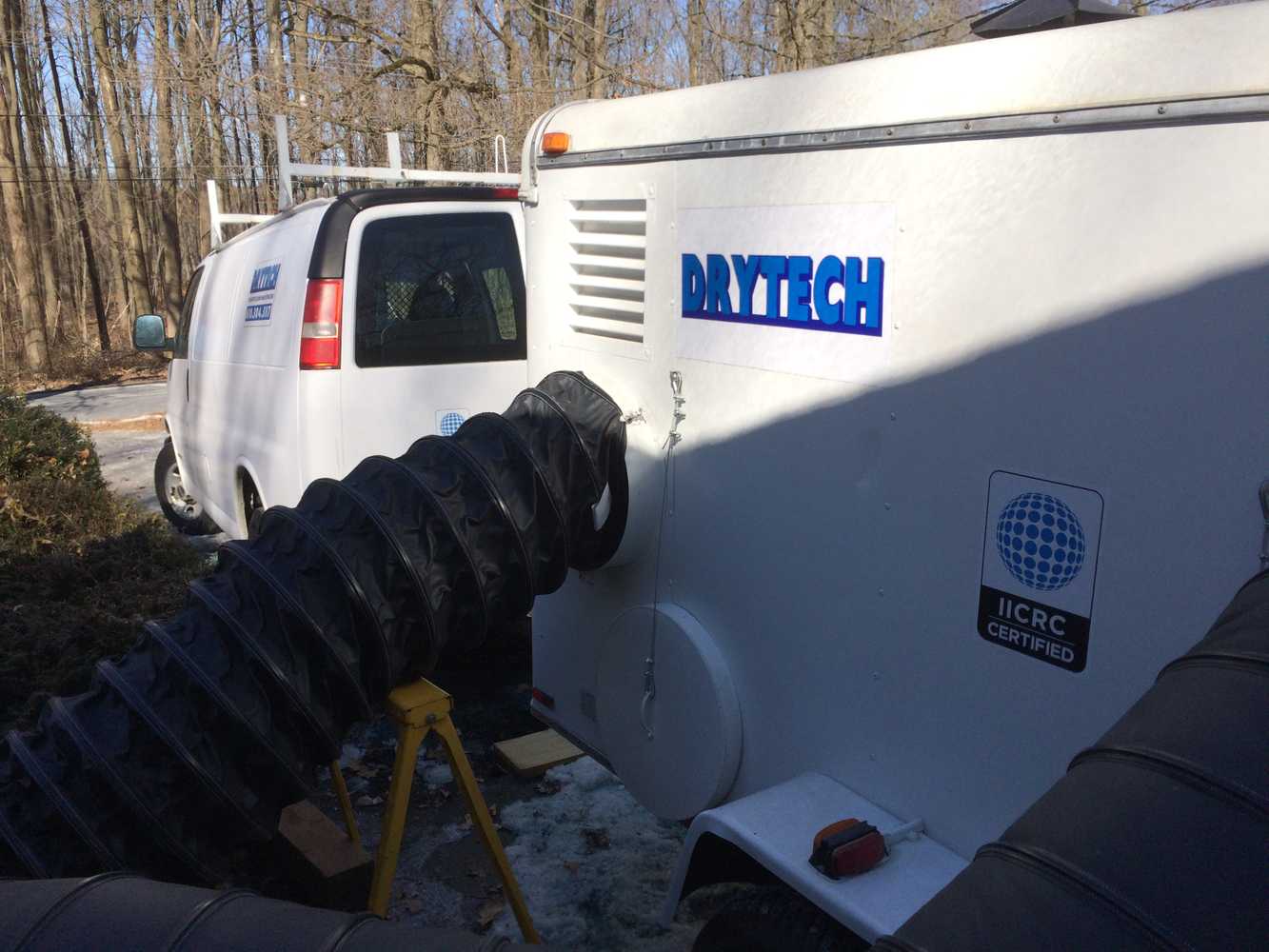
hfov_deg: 61.7
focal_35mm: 29
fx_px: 1063
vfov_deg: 48.2
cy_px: 476
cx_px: 634
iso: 64
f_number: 2.2
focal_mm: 4.15
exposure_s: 1/2053
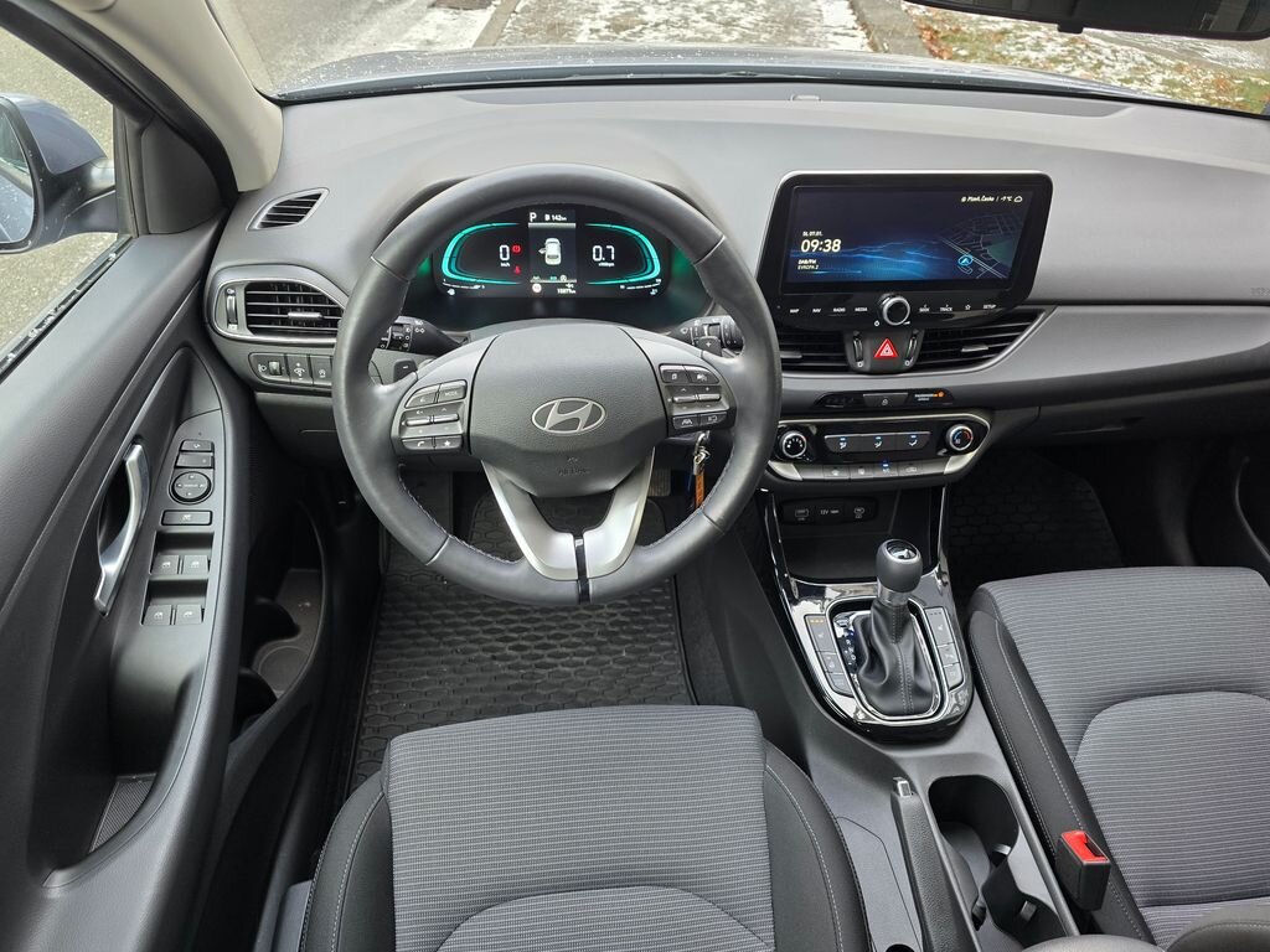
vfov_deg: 58.9
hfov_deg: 73.9
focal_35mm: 23
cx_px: 635
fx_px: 844
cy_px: 476
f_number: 1.7
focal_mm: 6.3
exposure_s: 1/51.1
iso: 200
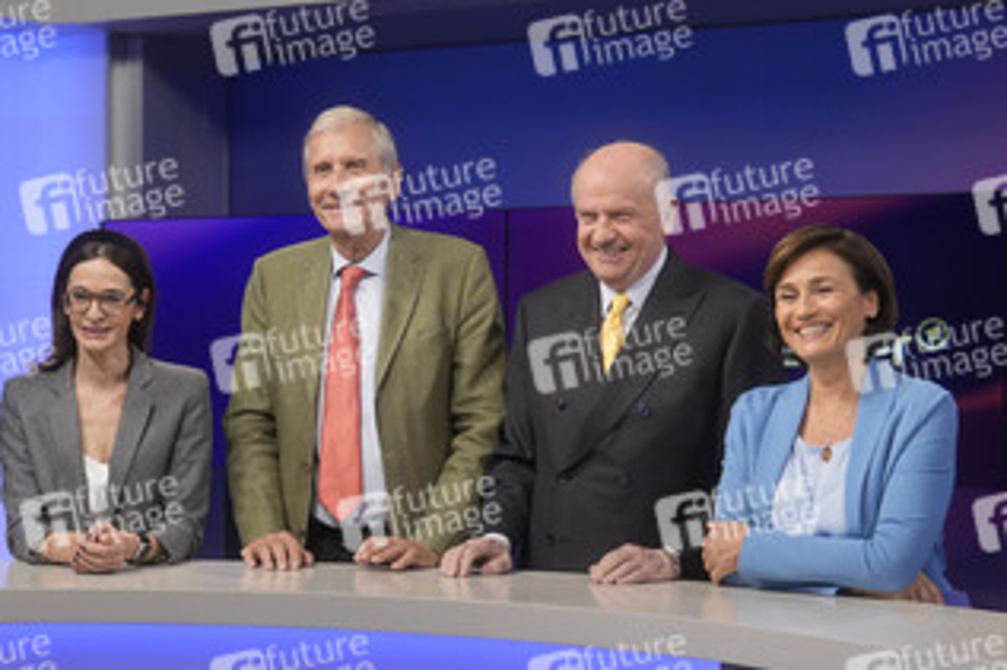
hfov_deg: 31.2
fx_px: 1789
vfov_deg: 21.2
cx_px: 335
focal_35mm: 64
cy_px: 435
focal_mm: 30
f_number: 2.2
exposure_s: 1/250
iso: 640
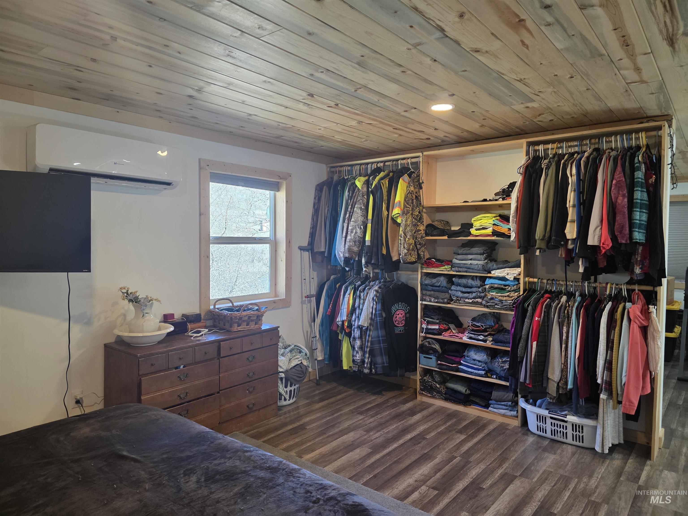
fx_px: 457
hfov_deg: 73.9
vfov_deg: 58.9
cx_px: 344
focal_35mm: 23
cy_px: 258
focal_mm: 6.3
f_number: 1.7
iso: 320
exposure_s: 1/120
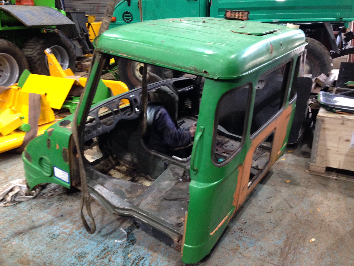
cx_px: 177
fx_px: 337
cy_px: 133
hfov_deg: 55.4
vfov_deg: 42.9
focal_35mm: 33
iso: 250
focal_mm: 4.12
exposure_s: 1/20
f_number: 2.4
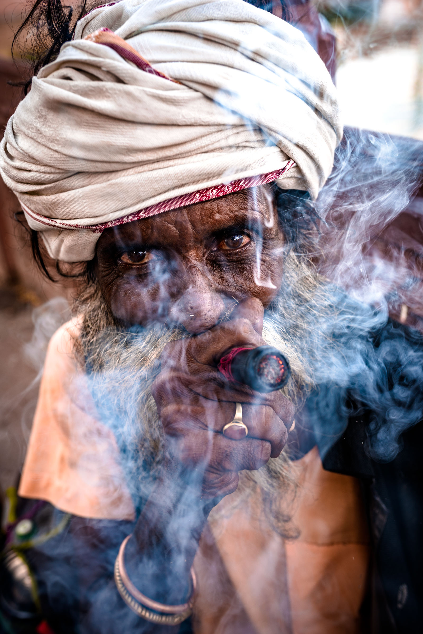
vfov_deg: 54.4
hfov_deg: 37.9
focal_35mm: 35
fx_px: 616
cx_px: 212
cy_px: 317
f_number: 5.6
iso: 100
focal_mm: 35
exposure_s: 1/100
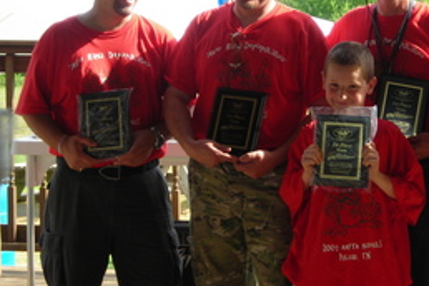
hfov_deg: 14.4
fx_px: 1692
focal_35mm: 142
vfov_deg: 9.7
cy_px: 91
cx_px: 280
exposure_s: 1/64.6
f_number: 4.6
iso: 50
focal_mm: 14.8
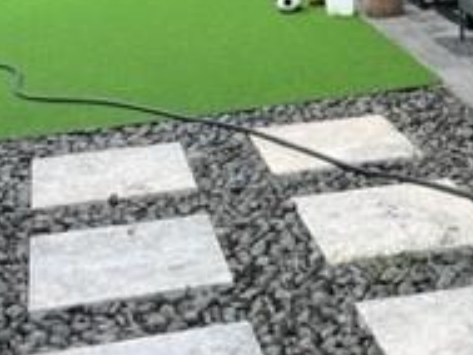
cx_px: 348
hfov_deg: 22.1
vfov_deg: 16.4
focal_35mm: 88
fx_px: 1203
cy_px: -15
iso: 50
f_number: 1.6
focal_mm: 5.1
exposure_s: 1/1129
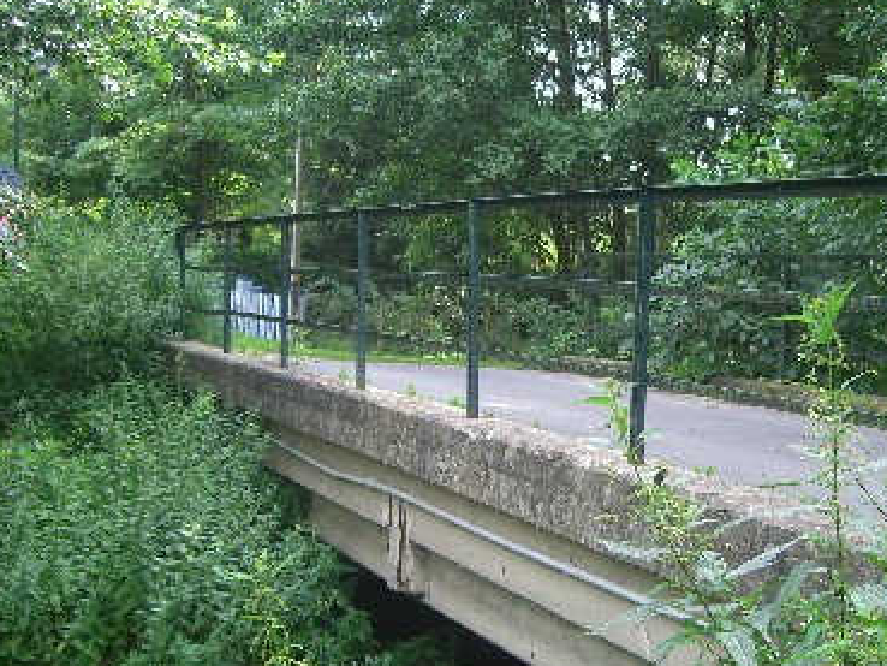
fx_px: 1538
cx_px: 578
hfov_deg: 32.0
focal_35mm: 60
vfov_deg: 24.3
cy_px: 453
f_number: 2.8
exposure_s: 1/80
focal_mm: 7.9
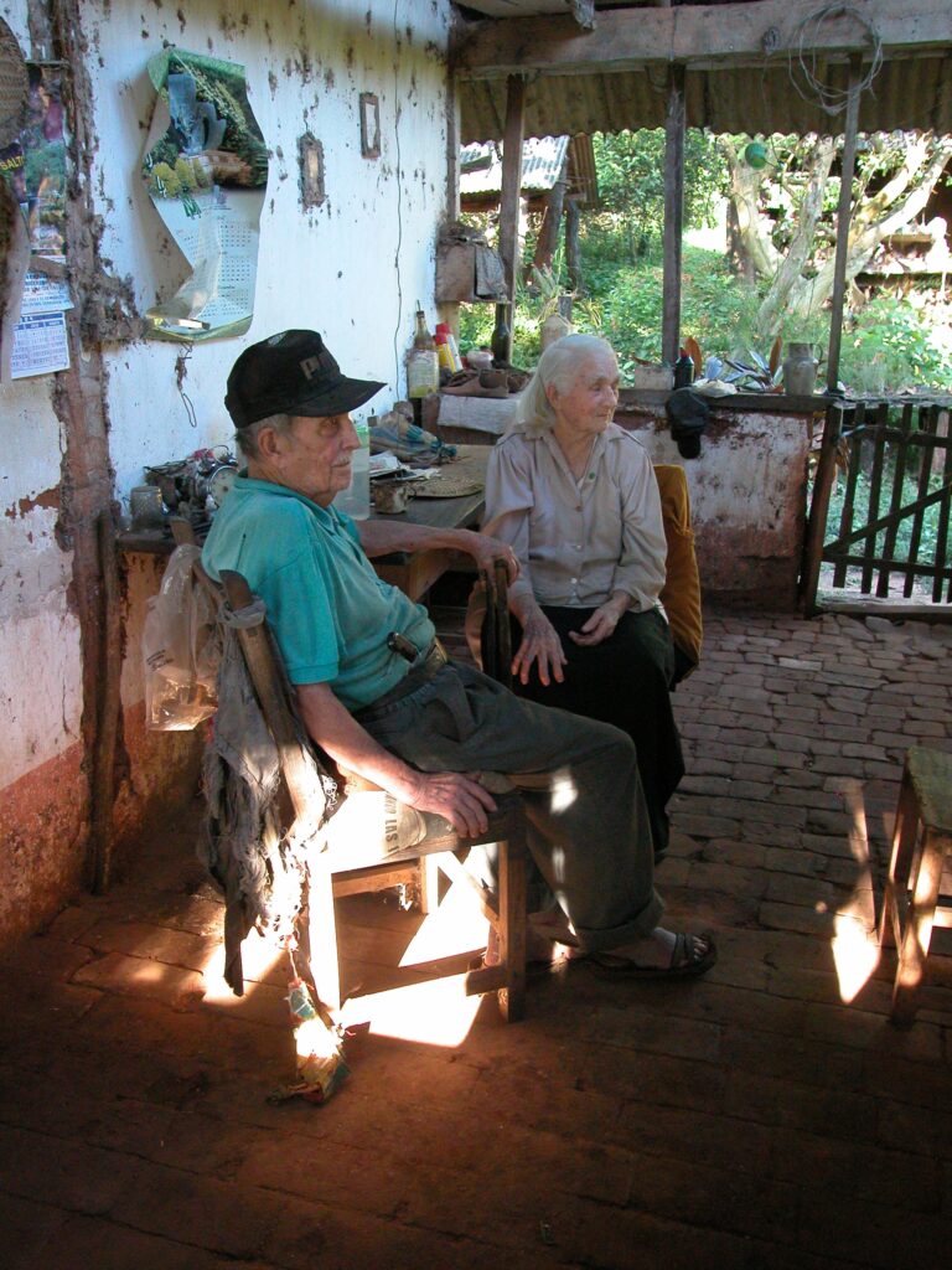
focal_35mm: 30
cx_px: 476
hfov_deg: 46.8
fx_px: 1100
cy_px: 635
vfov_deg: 60.0
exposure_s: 1/76
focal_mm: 7.7
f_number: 2.8
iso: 400
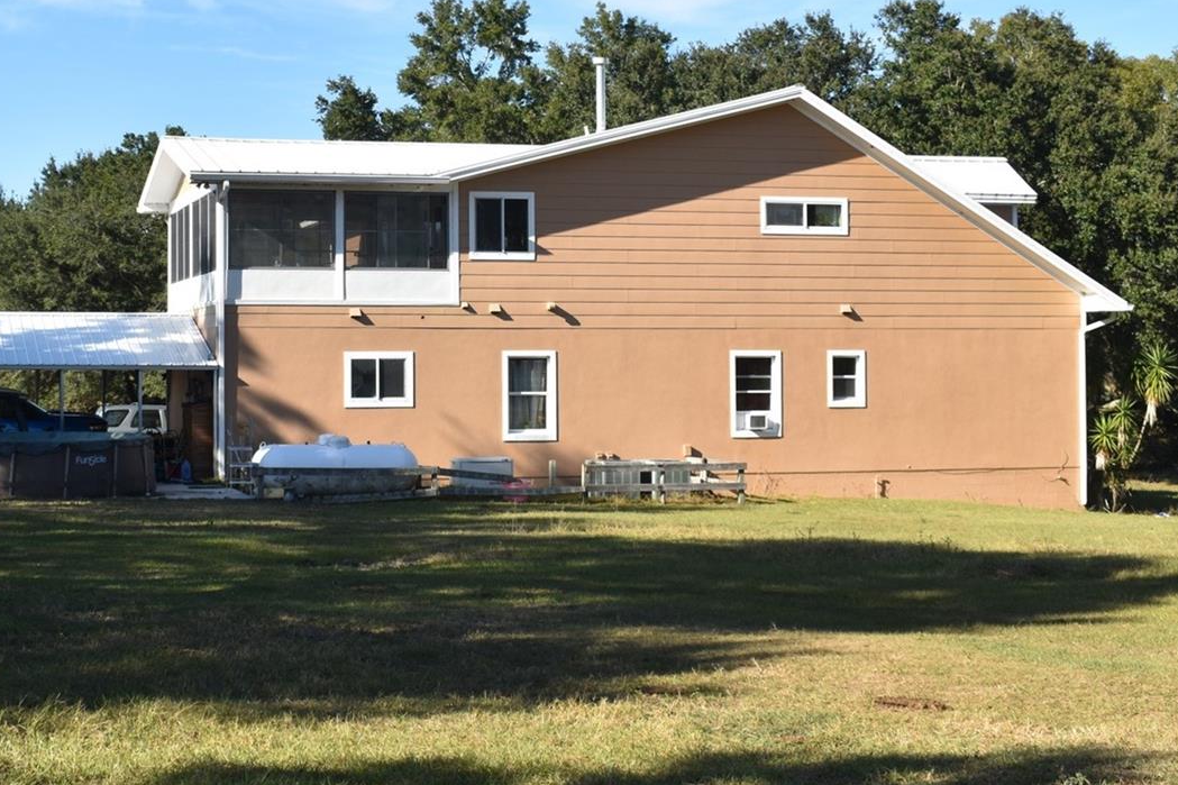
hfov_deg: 32.2
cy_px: 271
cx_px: 386
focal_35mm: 62
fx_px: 2021
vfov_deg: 21.9
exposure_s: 1/250
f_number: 8
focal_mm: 27
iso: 110
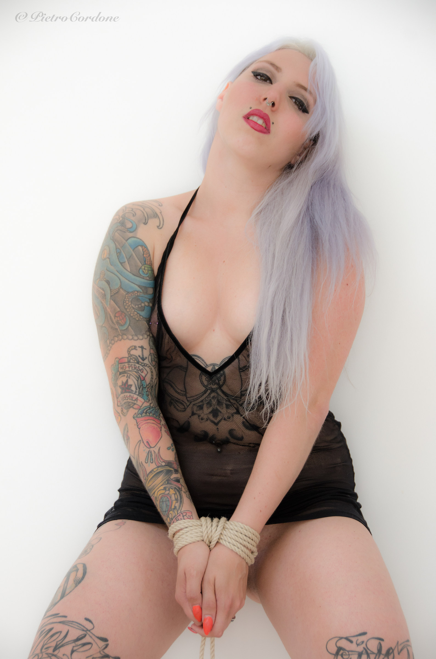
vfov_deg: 19.5
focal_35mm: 105
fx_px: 1917
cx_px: 218
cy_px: 330
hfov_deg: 13.0
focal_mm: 70
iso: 400
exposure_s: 1/125
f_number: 5
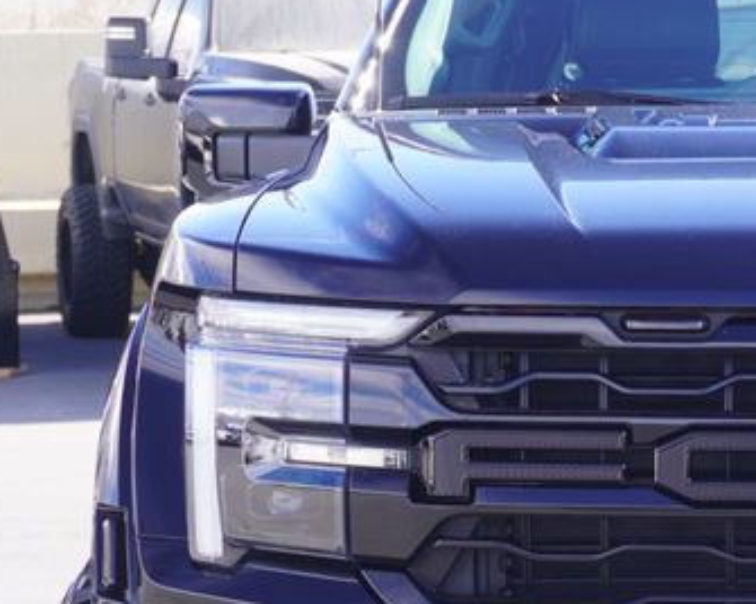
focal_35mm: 155
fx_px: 3468
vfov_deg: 9.9
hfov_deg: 12.2
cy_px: 527
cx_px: 851
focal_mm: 36
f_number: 6.3
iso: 100
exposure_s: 1/80
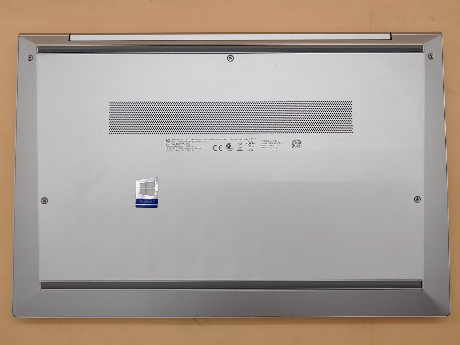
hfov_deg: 51.4
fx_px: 478
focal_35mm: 36
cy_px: 172
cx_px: 230
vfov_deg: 39.7
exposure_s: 1/240
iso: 50
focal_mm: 4.36
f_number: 1.8
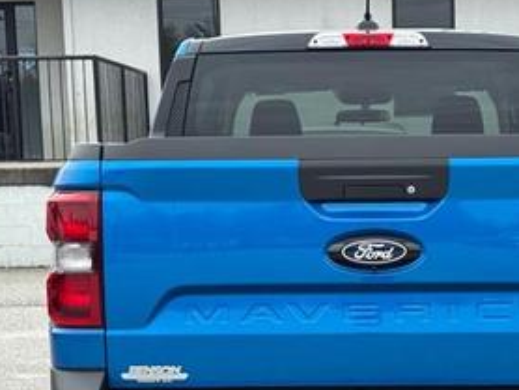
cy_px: 297
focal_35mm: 87
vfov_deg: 16.9
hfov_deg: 22.4
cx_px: 357
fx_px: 1306
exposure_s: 1/1724
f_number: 1.78
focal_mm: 6.76
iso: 64
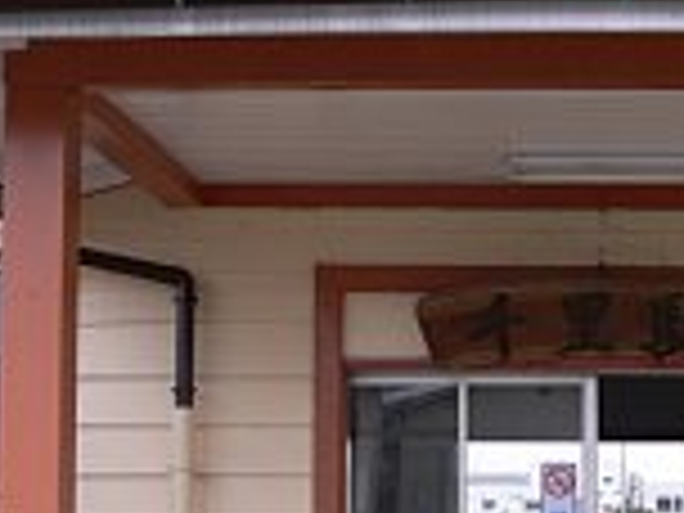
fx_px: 1818
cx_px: 598
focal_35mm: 92
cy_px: 477
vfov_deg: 15.8
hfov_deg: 20.9
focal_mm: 7.4
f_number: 4
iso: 80
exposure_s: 1/100
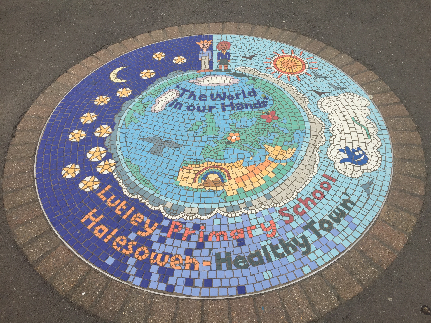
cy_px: 162
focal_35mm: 29
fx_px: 361
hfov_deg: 61.7
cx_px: 216
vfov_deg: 48.2
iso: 32
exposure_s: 1/2475
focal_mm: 4.15
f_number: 2.2
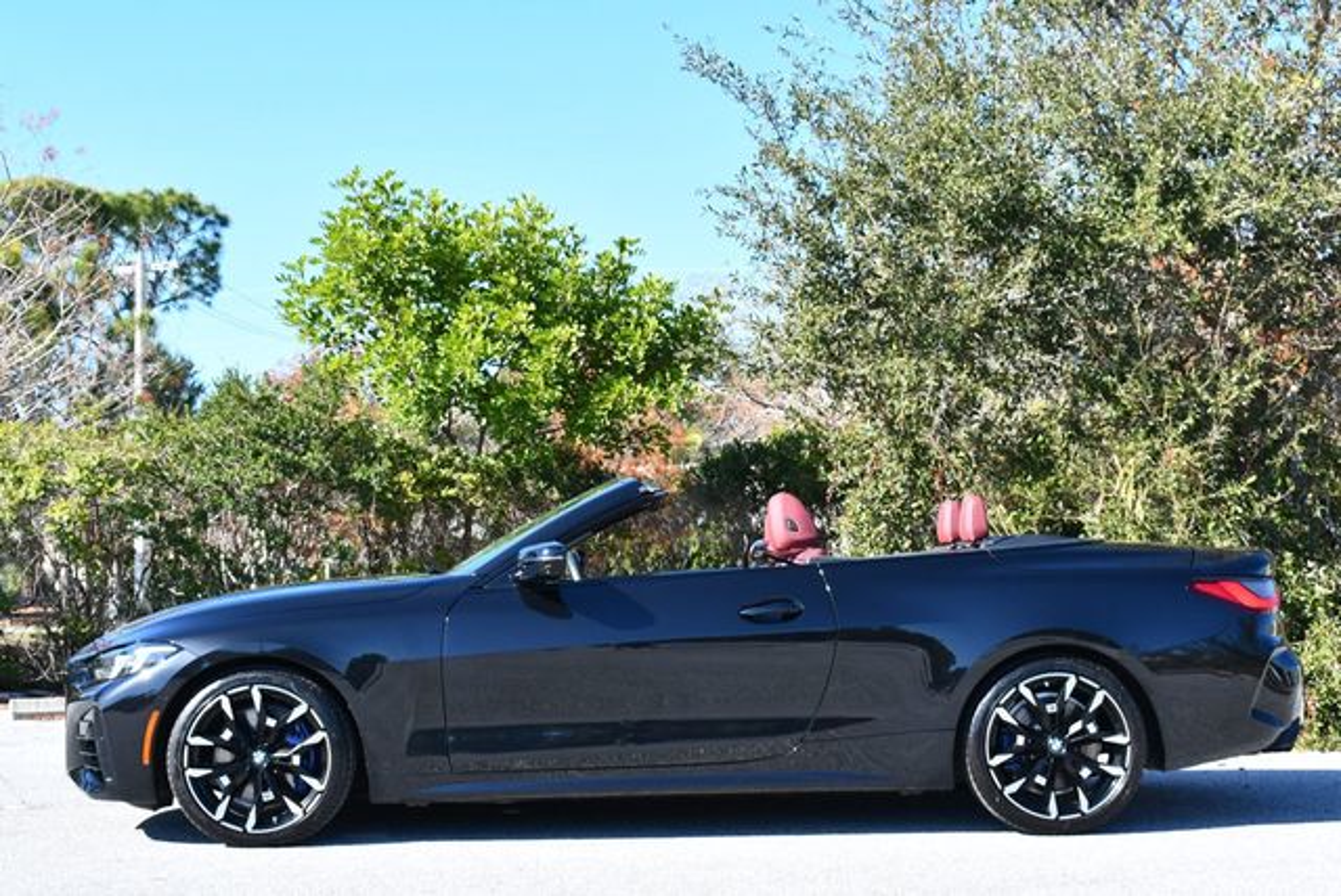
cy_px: 448
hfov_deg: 35.6
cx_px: 670
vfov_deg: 24.2
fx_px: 2088
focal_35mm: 56
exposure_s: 1/250
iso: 200
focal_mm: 28
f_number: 7.1
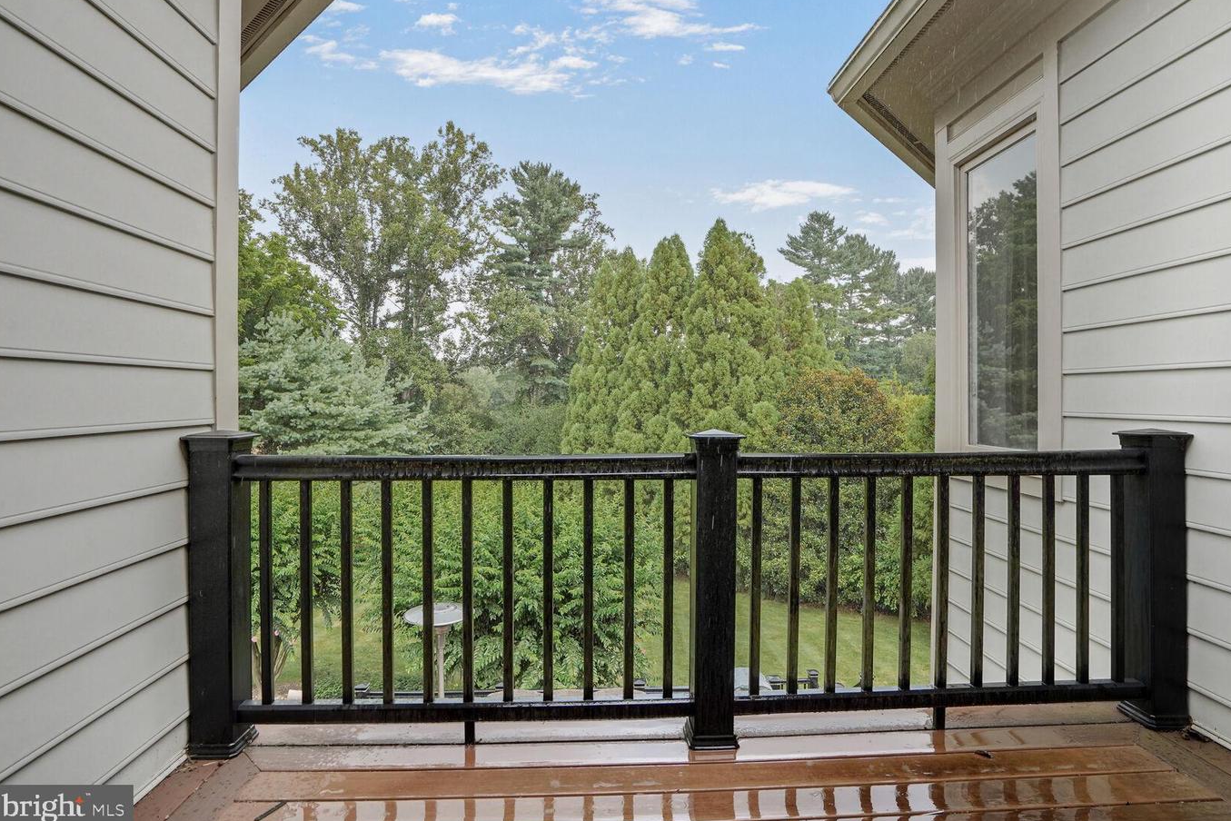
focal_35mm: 17
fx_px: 581
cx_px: 646
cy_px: 395
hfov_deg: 93.2
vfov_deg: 70.4
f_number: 8
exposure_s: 1/250
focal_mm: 16
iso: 800
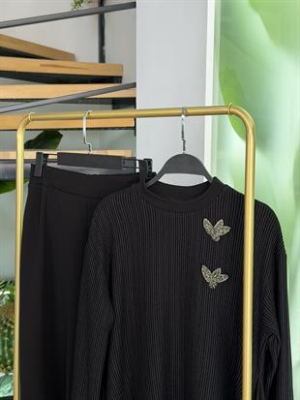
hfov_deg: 30.3
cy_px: 200
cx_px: 150
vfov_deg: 39.6
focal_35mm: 48
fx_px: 554
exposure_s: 1/163
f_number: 1.78
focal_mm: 6.76
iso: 50
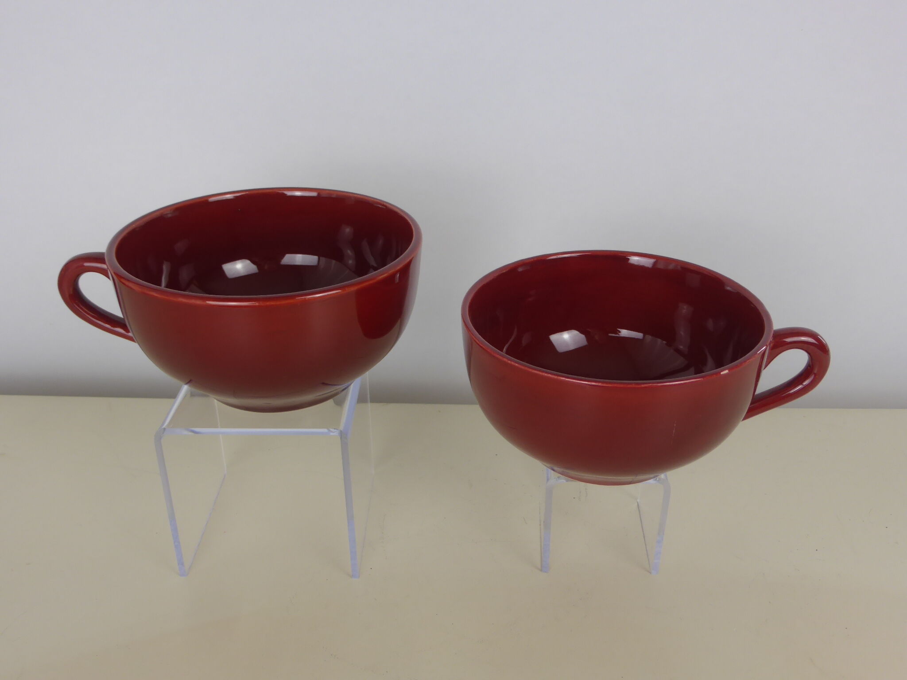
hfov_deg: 54.0
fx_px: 891
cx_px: 454
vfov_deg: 41.8
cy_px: 340
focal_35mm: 34
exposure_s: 1/60
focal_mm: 6.1
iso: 125
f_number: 3.7
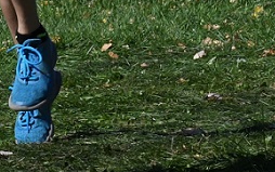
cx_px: -134
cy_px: -153
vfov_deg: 3.1
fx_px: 3164
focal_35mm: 422
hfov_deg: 4.9
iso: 1100
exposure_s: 1/800
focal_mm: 70
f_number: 16
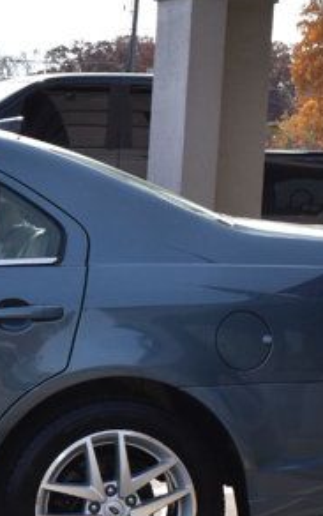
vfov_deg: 13.9
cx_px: -334
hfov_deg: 8.3
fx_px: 2109
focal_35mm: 150
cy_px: 417
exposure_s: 1/400
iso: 400
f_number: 11
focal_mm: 28
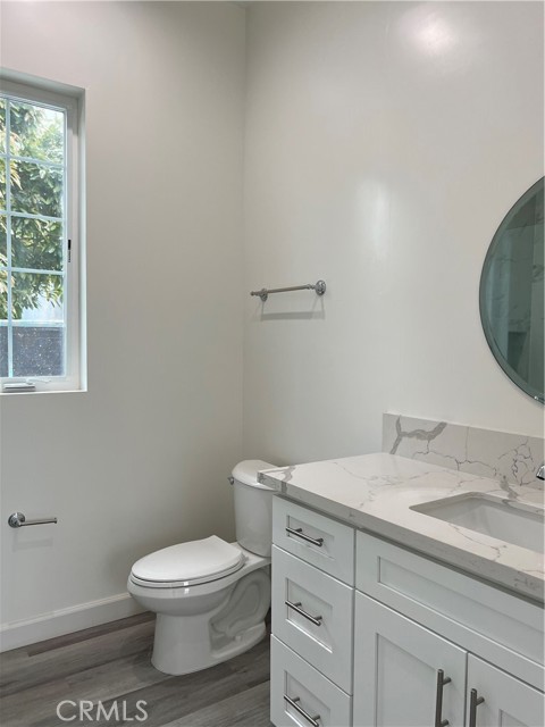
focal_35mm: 26
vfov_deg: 67.3
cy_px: 364
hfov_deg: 53.1
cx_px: 272
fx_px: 546
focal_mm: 5.7
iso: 64
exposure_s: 1/134
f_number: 1.5
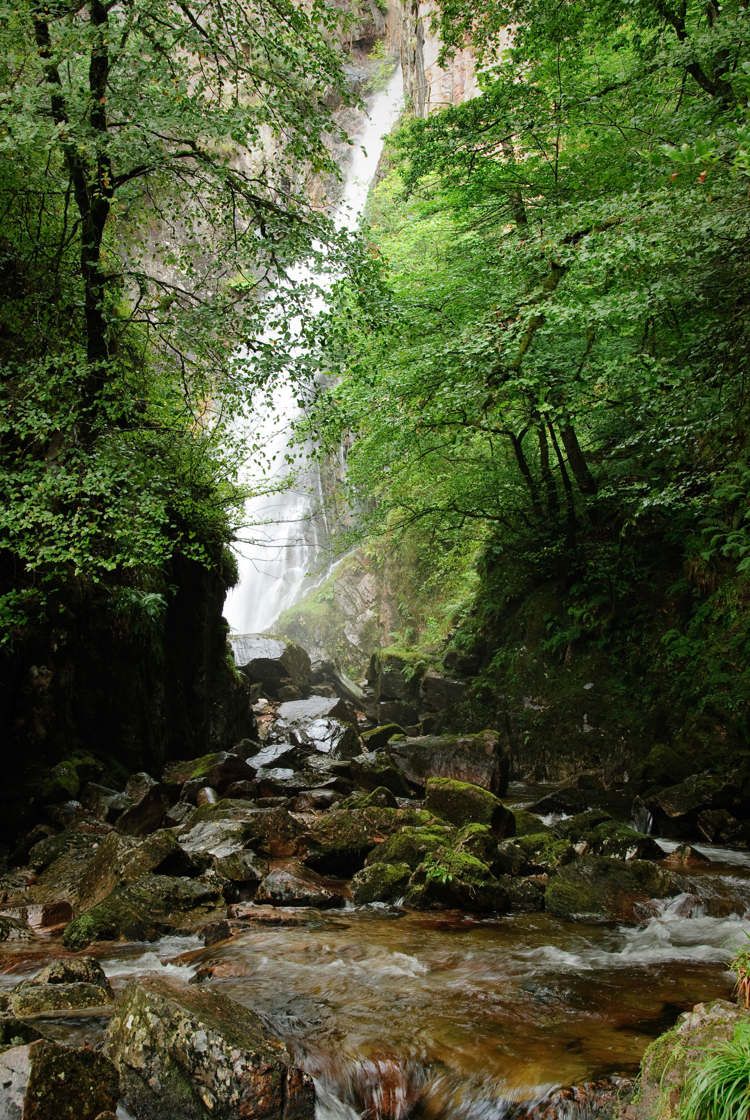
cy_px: 560
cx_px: 375
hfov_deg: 32.0
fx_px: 1309
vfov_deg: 46.3
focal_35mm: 42
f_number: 9
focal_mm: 28
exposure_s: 1/20
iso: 200
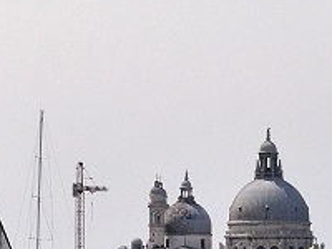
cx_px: -445
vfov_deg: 3.7
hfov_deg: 4.8
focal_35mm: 405
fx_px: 3889
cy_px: 38
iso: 800
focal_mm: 55
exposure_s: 1/1000
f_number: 16
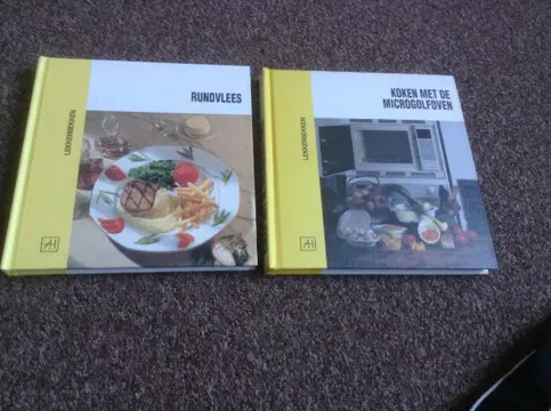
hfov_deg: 55.5
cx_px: 276
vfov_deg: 42.8
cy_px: 206
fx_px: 524
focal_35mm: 33
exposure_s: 1/24
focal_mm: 3.3
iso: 125
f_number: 2.4
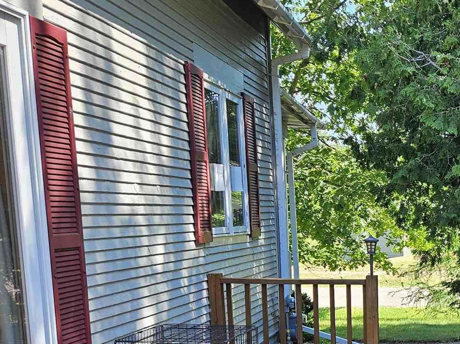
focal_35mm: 63
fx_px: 837
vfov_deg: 22.4
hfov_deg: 26.7
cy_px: 344
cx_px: 574
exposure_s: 1/253
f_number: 1.8
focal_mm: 5.4
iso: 25
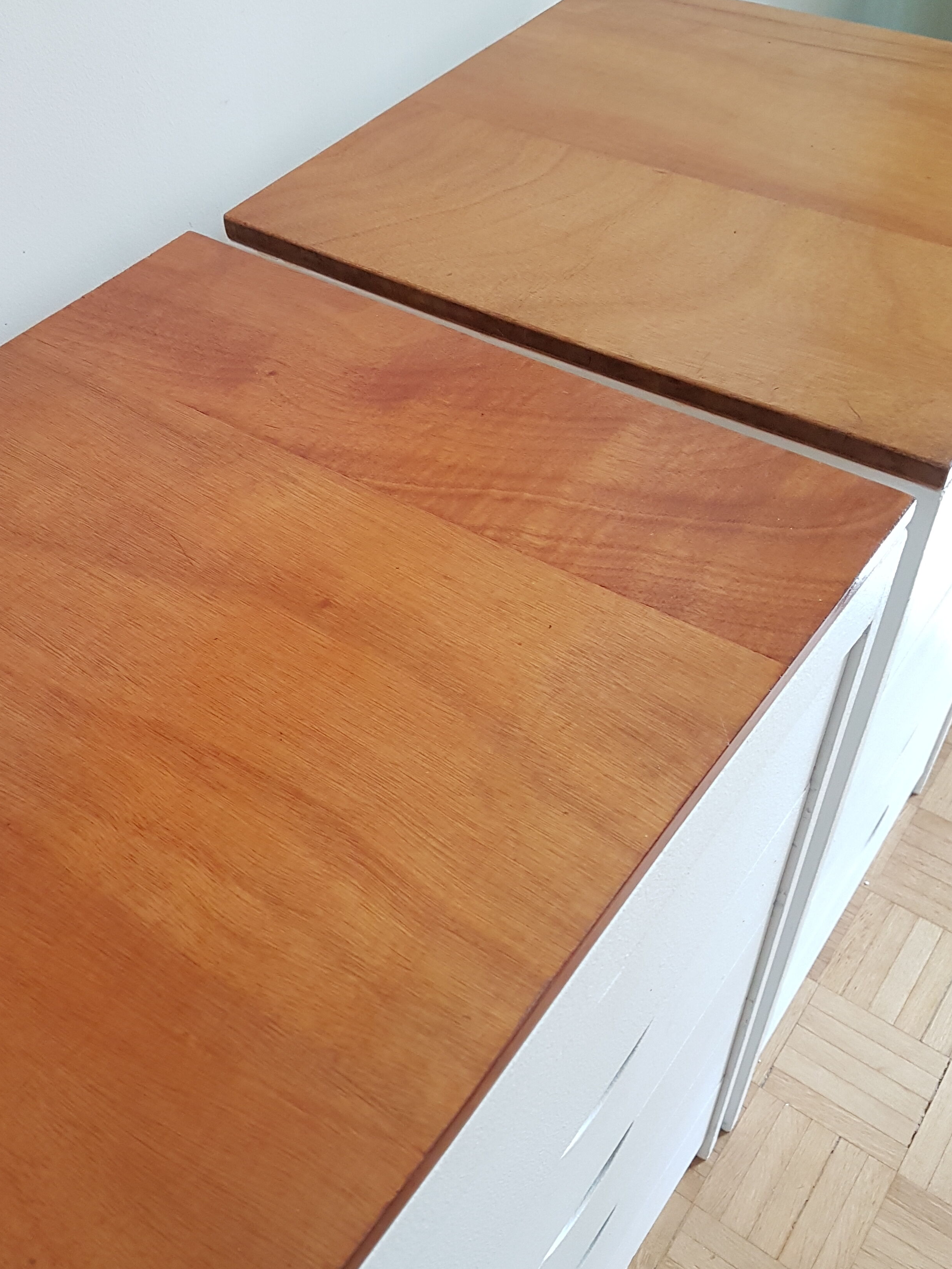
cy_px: 619
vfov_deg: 56.8
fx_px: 1173
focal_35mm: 32
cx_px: 404
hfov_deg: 44.0
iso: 200
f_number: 1.7
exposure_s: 1/14
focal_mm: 4.2
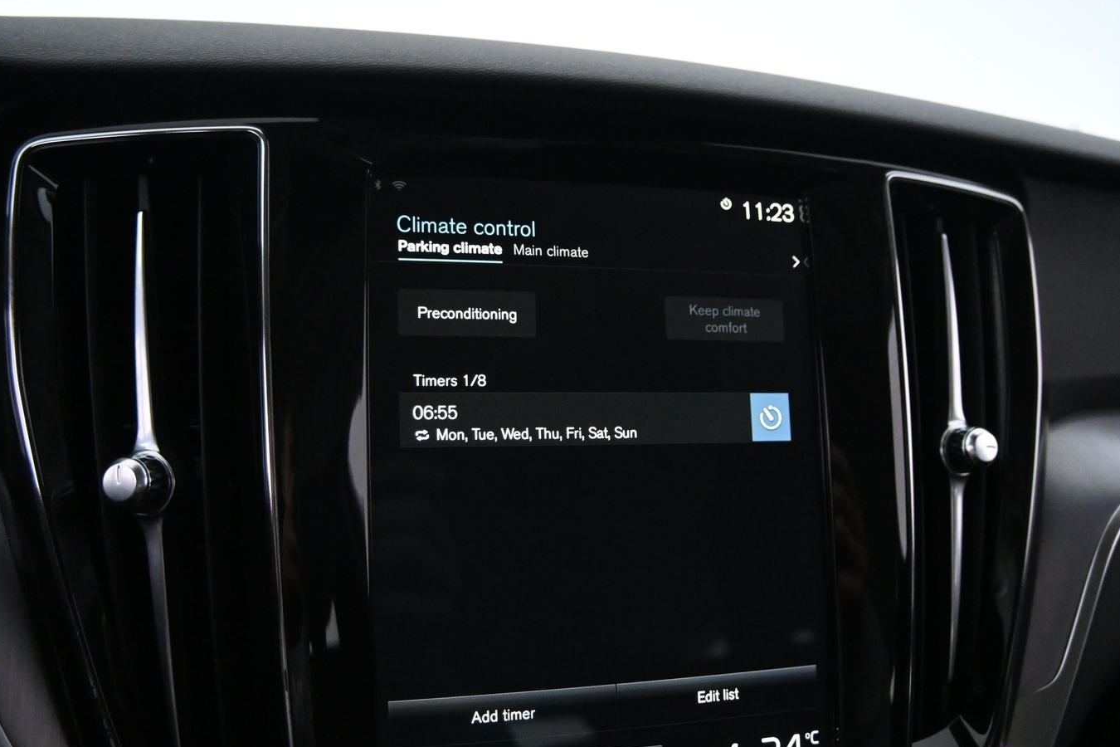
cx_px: 583
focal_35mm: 90
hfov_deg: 22.6
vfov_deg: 15.2
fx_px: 2800
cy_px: 417
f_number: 6.3
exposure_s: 1/80
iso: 4500
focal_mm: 50
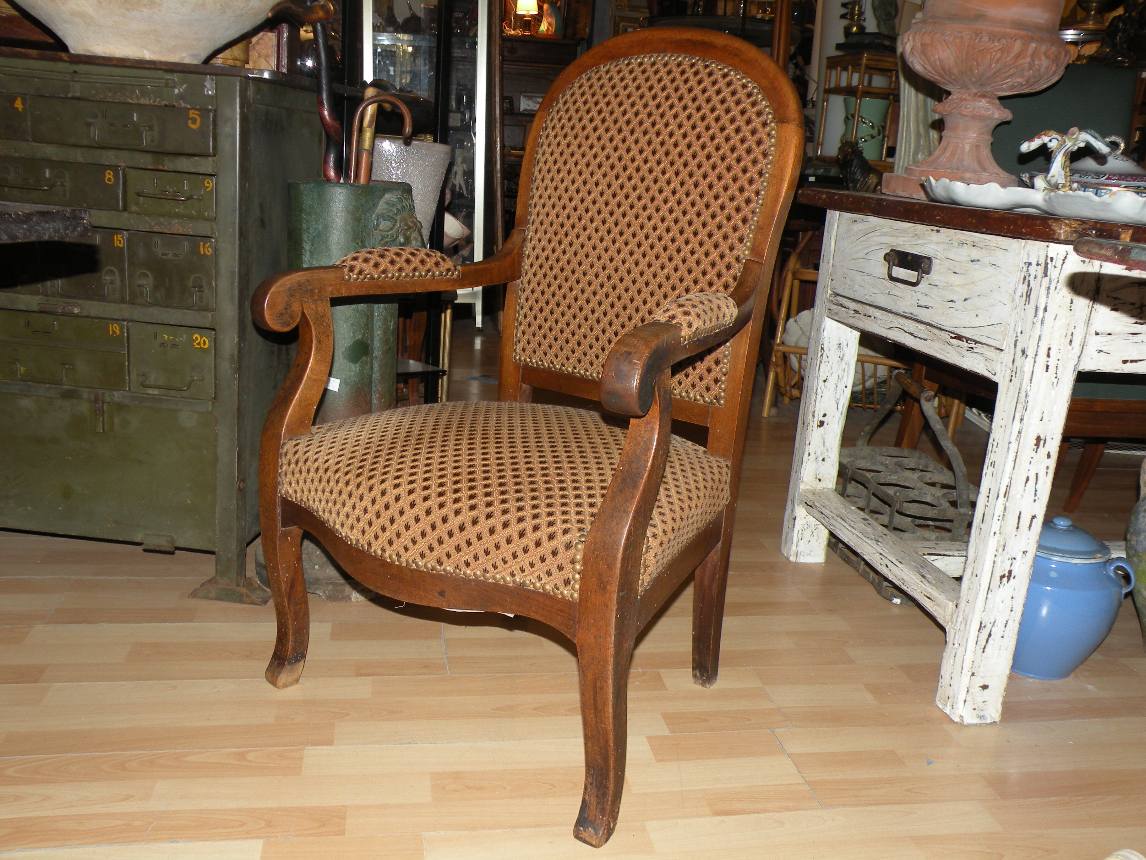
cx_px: 573
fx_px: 1093
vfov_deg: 42.9
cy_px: 430
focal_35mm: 33
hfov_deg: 55.4
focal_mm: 5.8
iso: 64
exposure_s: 1/60
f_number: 3.2
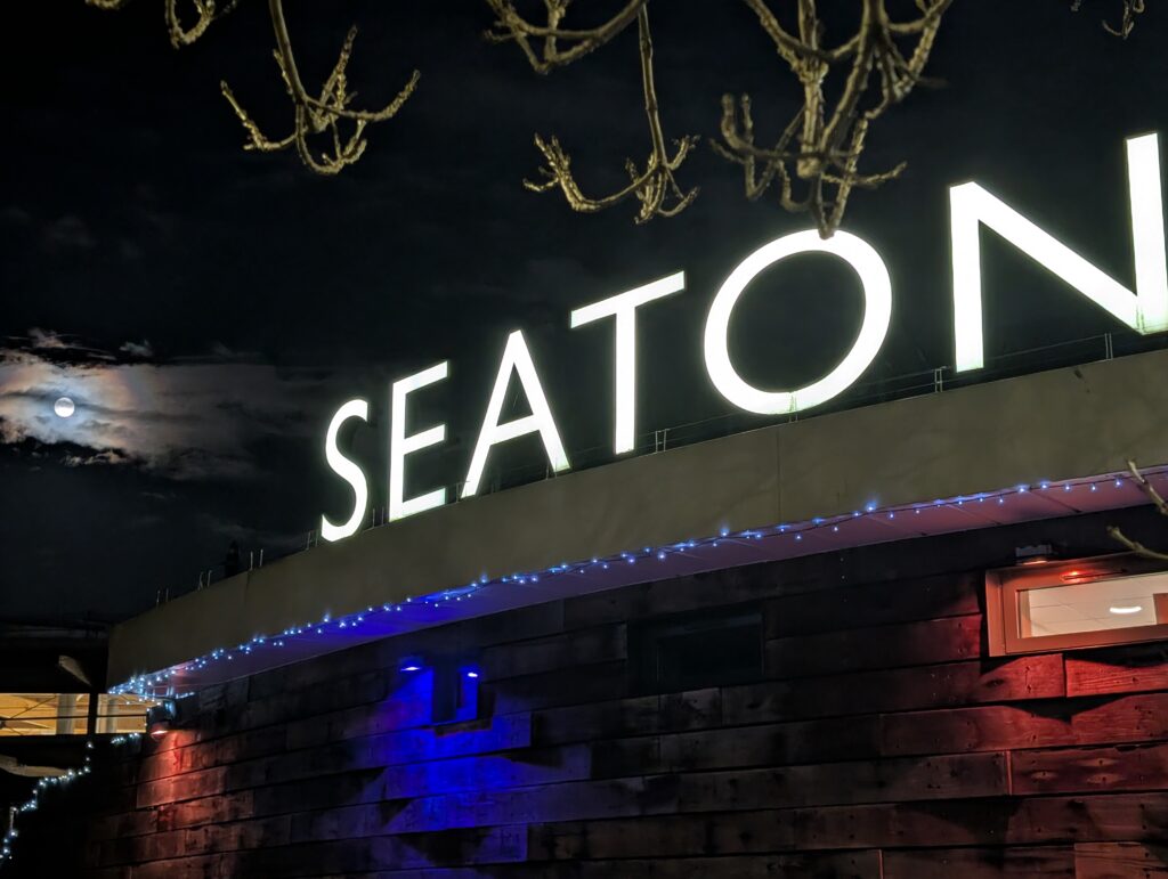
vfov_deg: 29.7
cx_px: 584
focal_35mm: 49
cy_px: 440
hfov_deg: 38.9
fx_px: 1656
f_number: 1.68
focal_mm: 6.9
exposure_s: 1/50
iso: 138
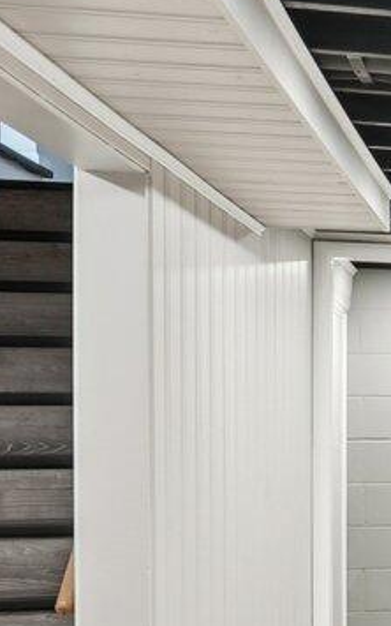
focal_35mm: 94
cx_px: 1168
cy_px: 443
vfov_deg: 21.9
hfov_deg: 10.2
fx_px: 1602
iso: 320
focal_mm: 16
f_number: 7.1
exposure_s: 1/8
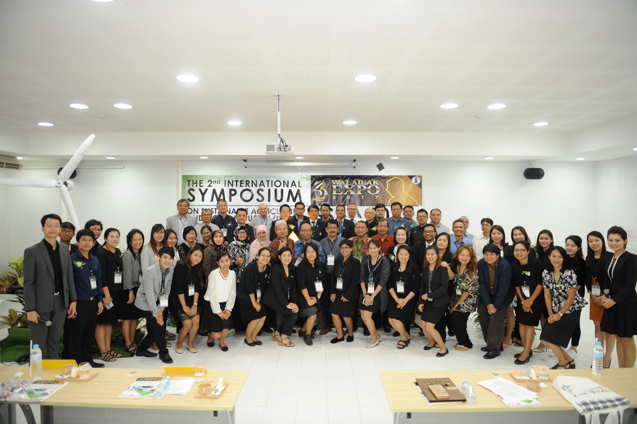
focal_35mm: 24
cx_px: 318
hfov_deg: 73.8
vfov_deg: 53.1
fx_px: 424
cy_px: 212
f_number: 2.8
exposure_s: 1/250
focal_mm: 24
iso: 1250
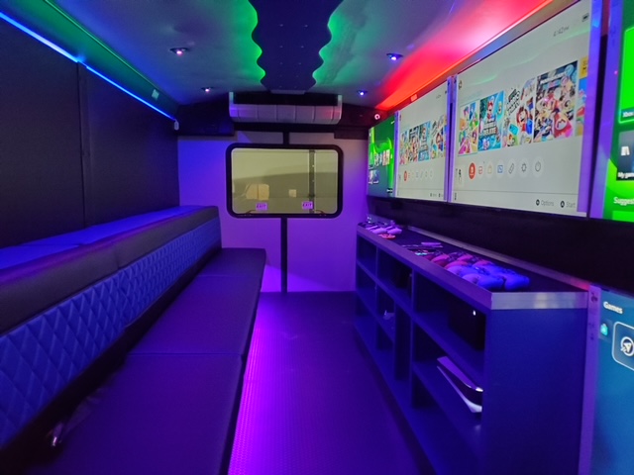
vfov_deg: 53.1
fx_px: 476
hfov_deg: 67.3
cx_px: 317
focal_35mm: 26
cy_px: 238
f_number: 1.5
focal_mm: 4.3
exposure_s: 1/59
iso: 1000
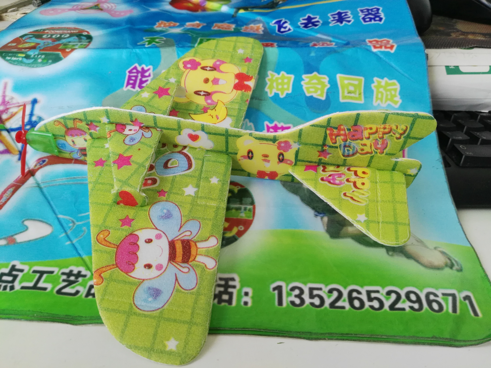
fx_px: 397
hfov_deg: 63.4
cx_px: 246
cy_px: 184
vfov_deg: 49.7
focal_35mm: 28
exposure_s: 1/33
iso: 112
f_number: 2
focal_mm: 2.96
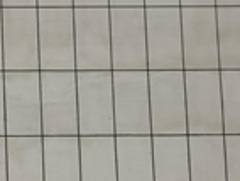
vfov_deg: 12.3
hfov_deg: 14.4
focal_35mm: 114
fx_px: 792
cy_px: 288
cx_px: -235
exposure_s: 1/888
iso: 50
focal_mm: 5.58
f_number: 1.8
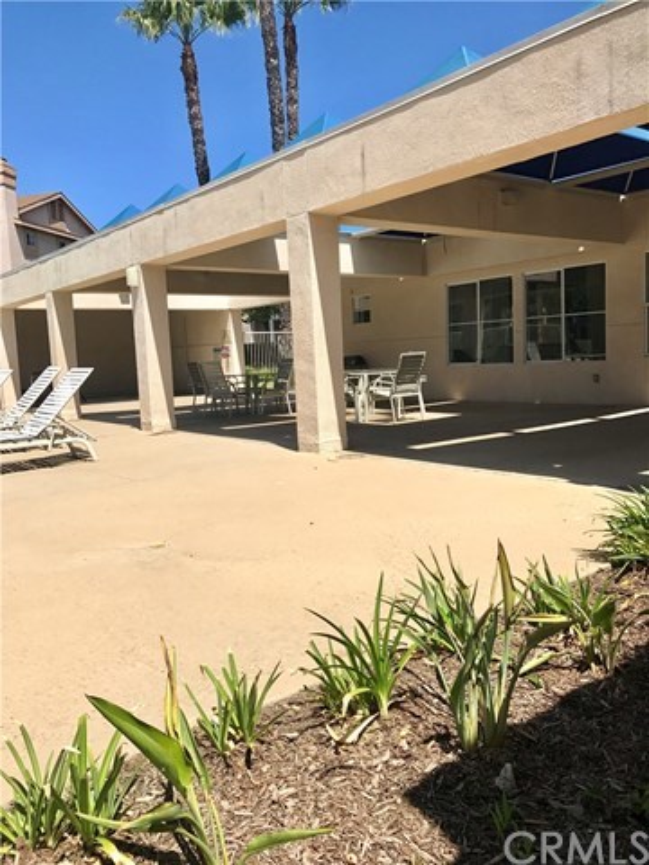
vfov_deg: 63.4
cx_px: 324
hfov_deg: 49.7
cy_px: 432
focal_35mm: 28
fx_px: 700
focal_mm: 3.99
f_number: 1.8
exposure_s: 1/2994
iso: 20
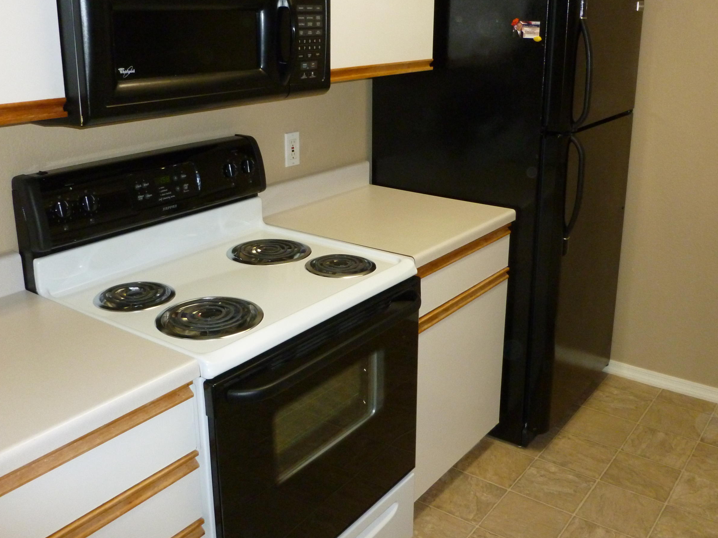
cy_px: 217
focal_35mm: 35
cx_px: 369
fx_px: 726
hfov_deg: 52.6
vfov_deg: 40.5
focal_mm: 5
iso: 400
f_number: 3.3
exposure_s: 1/60
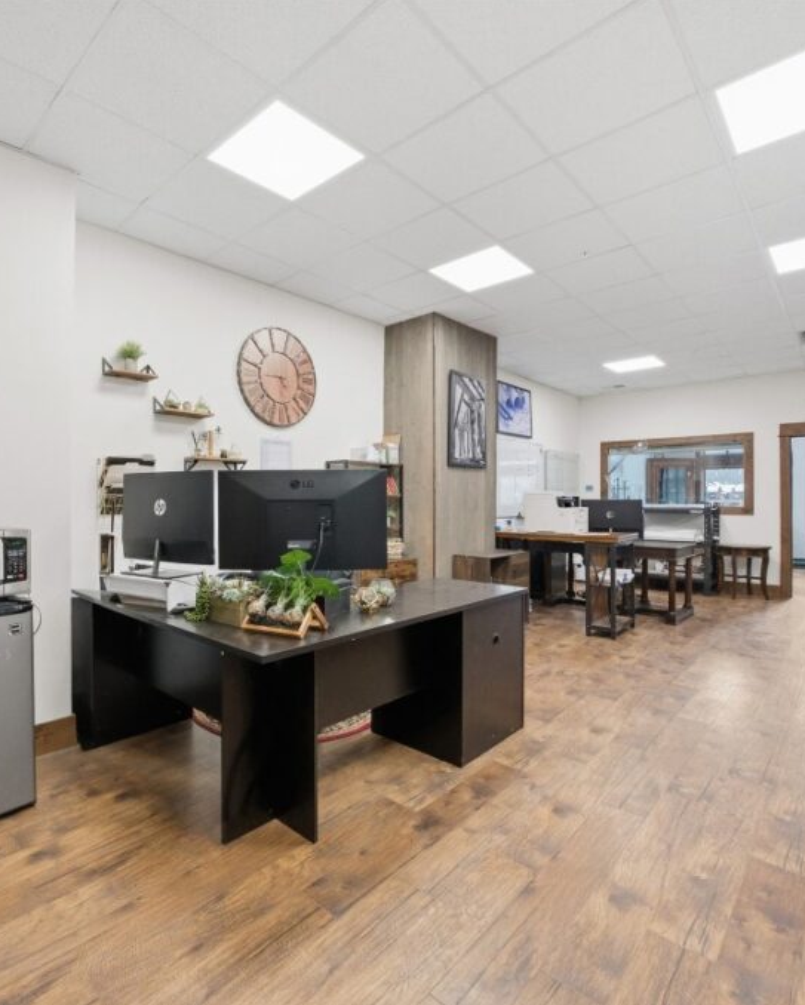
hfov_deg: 76.5
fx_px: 506
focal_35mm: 17
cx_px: 338
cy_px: 502
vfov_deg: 89.6
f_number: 7.1
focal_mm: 12
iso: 5000
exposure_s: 1/640
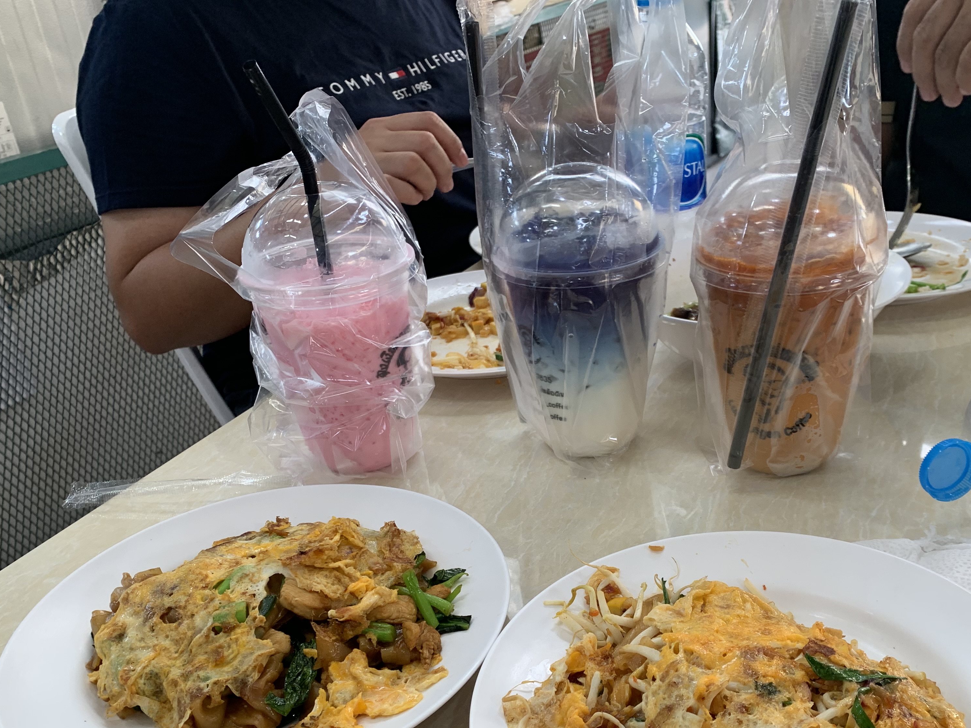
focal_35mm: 35
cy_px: 480
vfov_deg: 40.2
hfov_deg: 52.4
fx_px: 982
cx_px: 562
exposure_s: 1/121
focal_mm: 4.25
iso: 64
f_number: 1.8
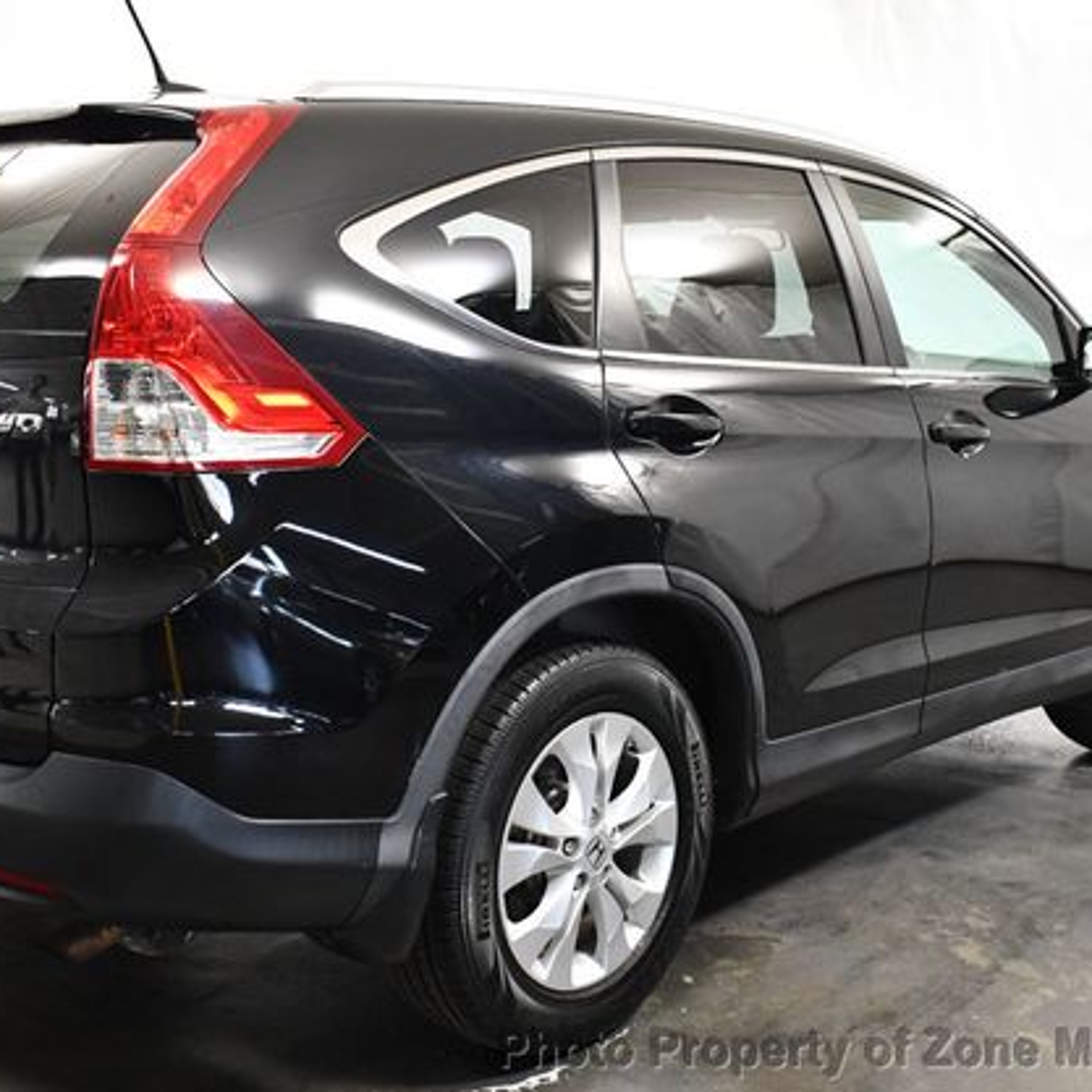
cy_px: 539
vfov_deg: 36.1
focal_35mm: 47
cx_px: 466
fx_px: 1677
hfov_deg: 36.0
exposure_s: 1/125
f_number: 3.5
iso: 1800
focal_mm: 18
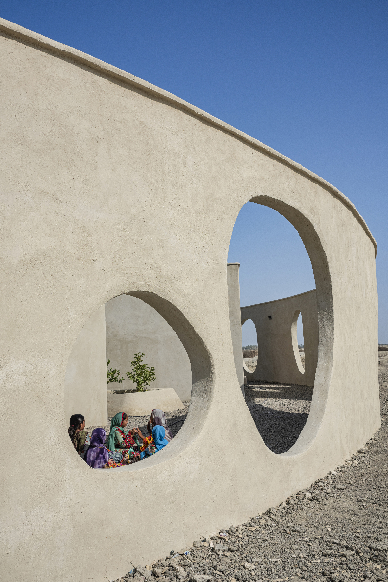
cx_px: 194
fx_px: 582
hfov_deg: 36.9
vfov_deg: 53.1
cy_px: 291
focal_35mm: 36
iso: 200
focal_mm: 36
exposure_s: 1/500
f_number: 9
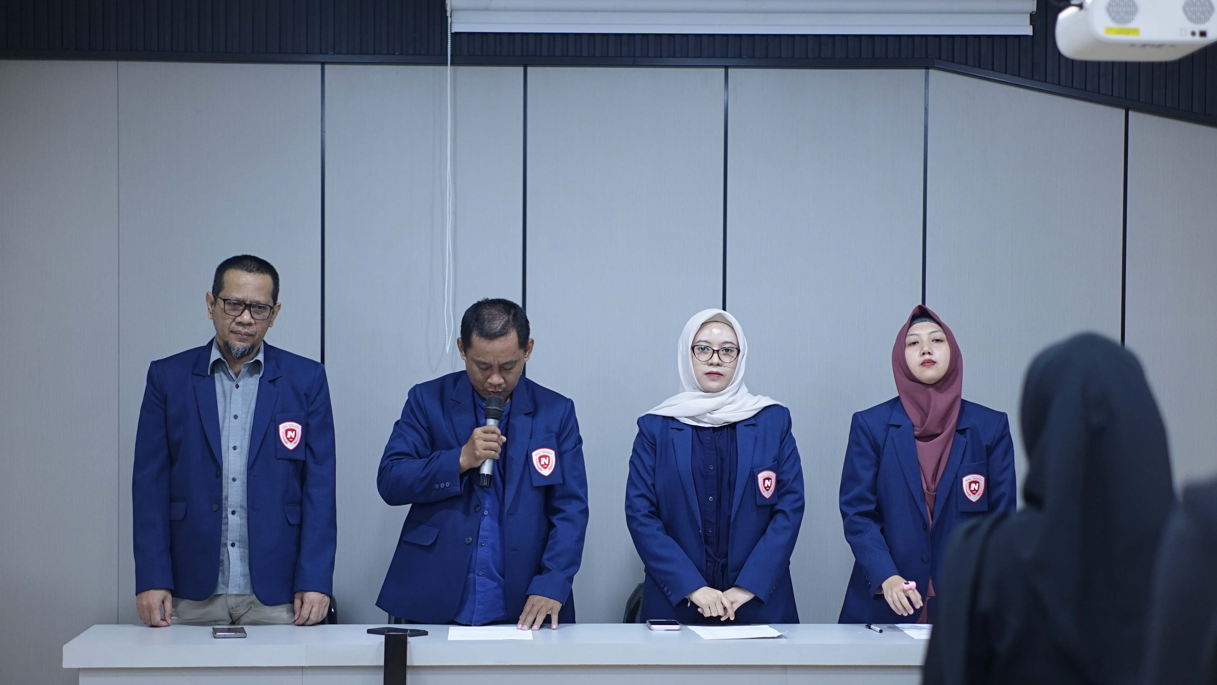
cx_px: 606
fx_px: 2549
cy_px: 402
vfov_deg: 15.3
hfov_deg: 26.8
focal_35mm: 79
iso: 400
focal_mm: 50
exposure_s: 1/100
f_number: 1.8
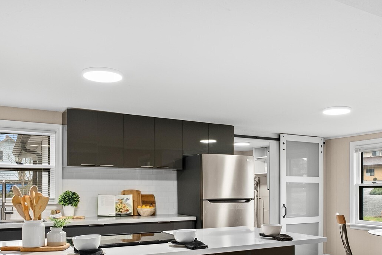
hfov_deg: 57.0
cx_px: 219
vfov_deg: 38.5
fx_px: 350
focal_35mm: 33
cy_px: 204
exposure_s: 1/10
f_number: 7.1
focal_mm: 20
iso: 1000
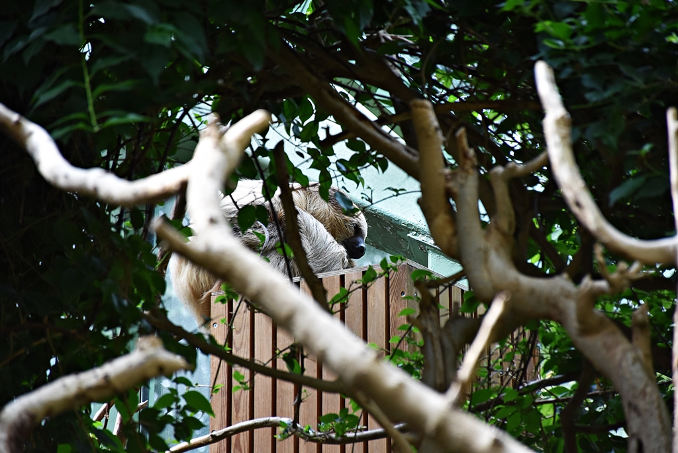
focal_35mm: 210
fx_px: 3955
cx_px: 339
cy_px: 226
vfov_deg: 6.5
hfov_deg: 9.8
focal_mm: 140
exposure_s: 1/200
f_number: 5.6
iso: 800
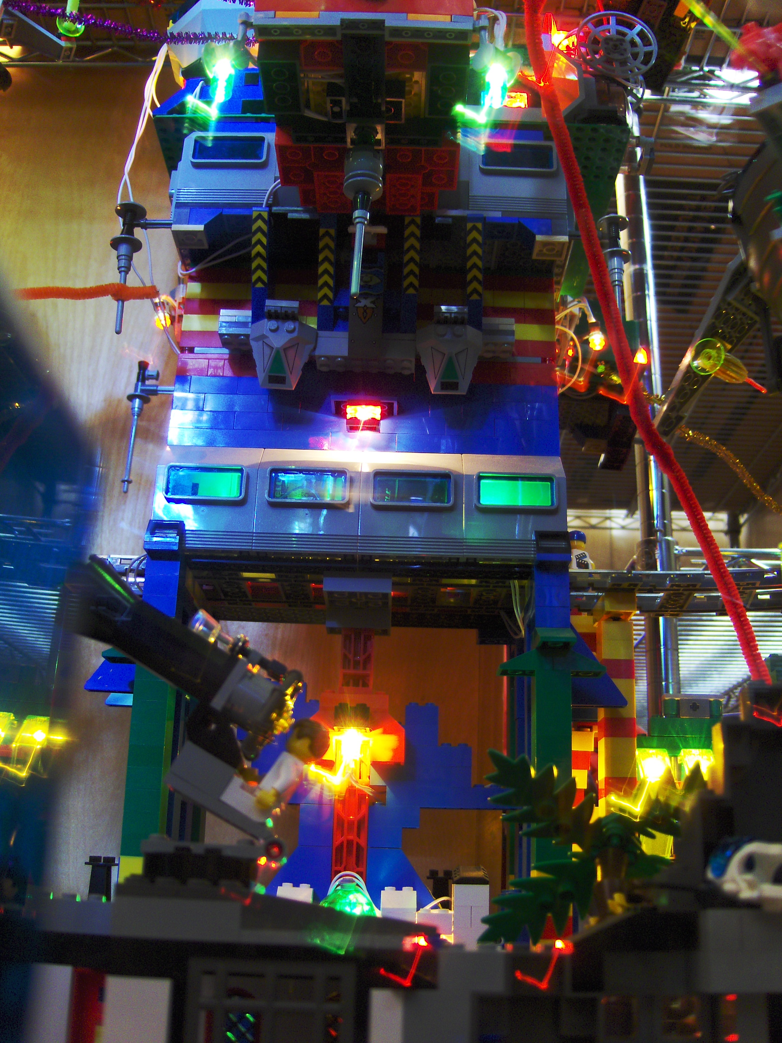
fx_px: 1054
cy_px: 522
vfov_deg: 52.6
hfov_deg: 40.7
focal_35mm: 35
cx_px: 391
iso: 100
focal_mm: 7.5
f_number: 2.8
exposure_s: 6.46
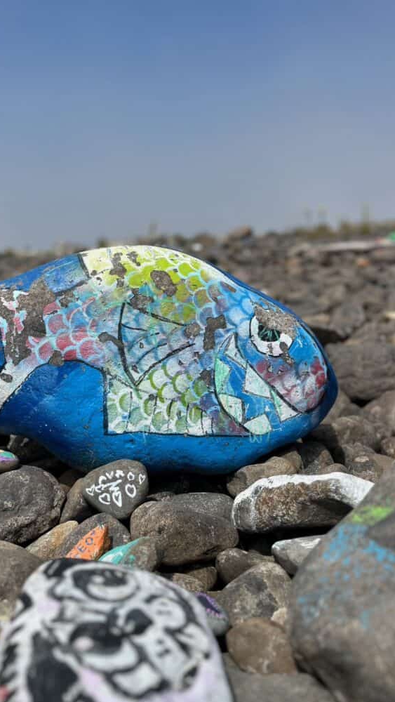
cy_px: 359
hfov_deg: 40.1
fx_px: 540
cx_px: 173
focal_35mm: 29
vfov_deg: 66.0
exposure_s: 1/5848
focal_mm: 5.1
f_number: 1.6
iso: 50
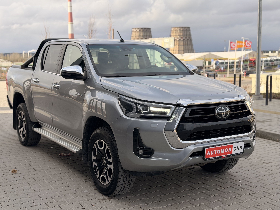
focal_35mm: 48
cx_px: 140
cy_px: 105
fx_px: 388
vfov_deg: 30.3
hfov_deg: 39.7
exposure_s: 1/1484
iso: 64
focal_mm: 6.76
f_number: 1.78
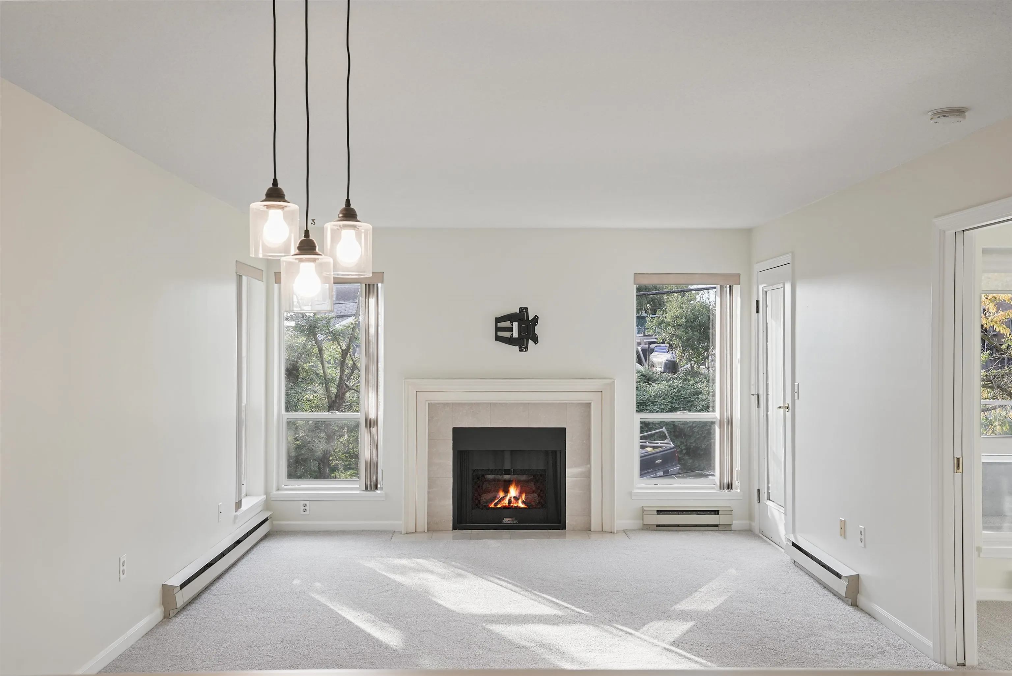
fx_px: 984
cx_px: 506
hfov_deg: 54.4
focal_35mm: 35
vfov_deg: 37.9
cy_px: 338
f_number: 8
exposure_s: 1/6
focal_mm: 35
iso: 160
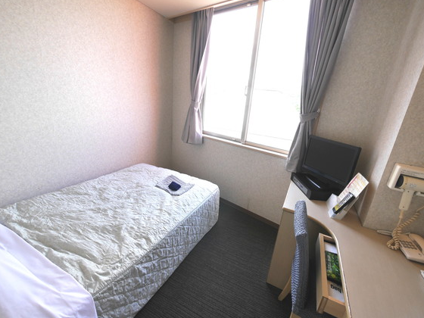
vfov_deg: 81.7
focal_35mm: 15
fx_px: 184
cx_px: 220
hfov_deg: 98.1
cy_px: 161
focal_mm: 7
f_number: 4.5
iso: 160
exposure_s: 1/160
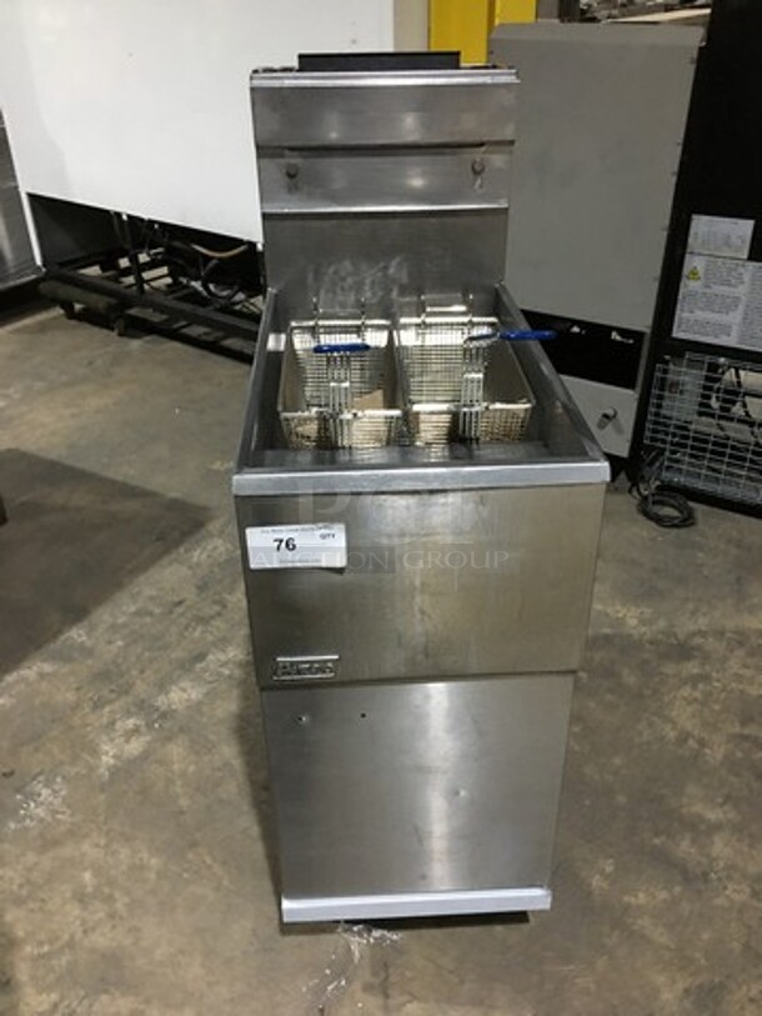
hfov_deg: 48.2
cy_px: 508
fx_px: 851
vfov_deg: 61.7
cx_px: 381
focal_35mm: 29
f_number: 2.2
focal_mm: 4.15
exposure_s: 1/4
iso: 50
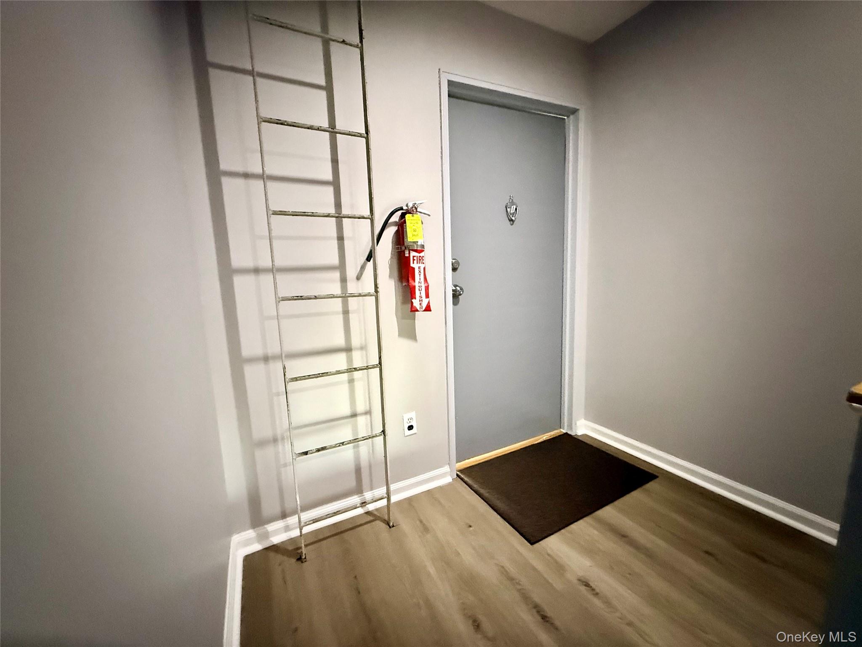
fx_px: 349
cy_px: 324
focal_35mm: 14
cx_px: 431
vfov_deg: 85.7
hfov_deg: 102.1
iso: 1250
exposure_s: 1/40
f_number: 2.2
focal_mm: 2.22
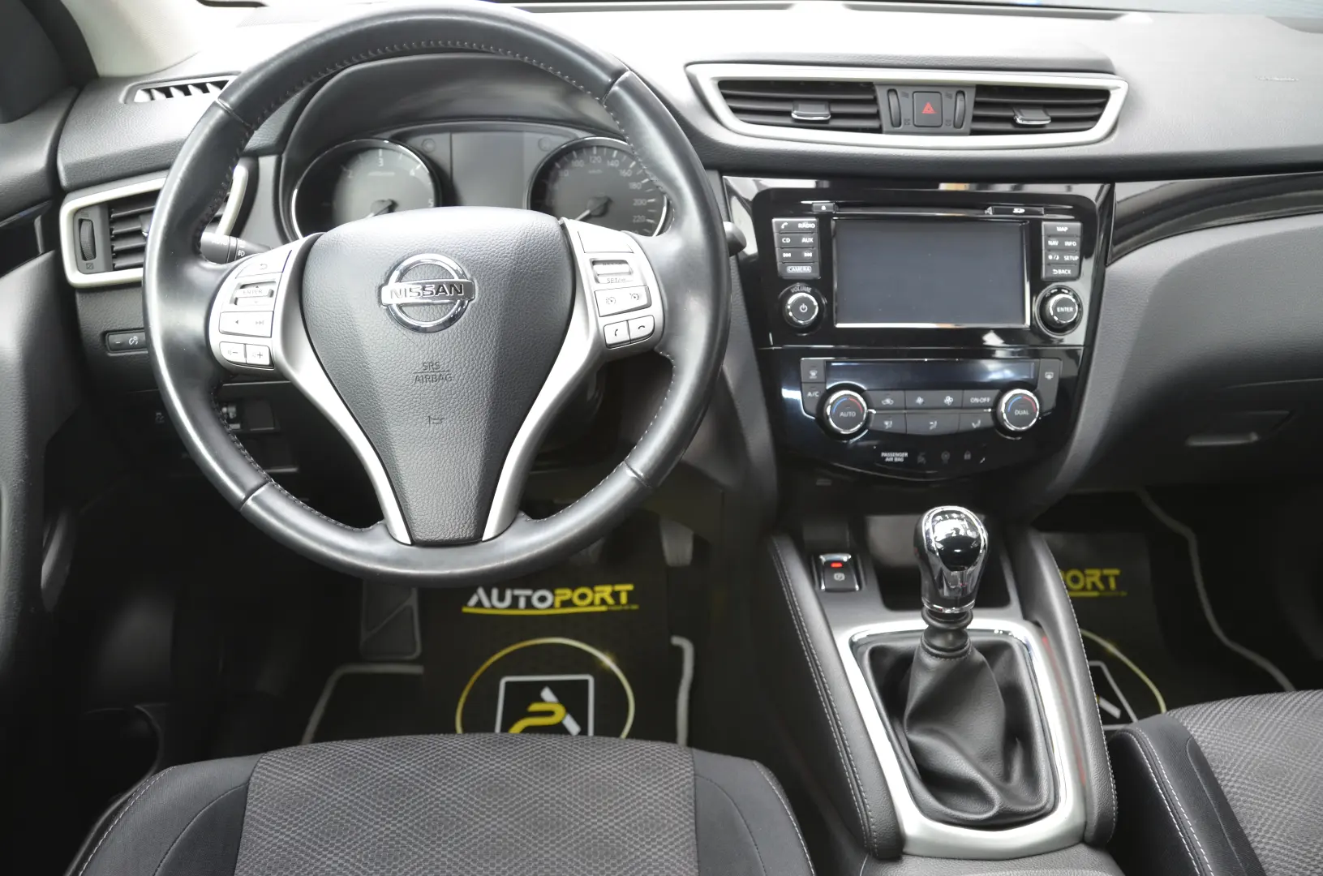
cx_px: 662
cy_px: 438
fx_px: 935
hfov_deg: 70.6
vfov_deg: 50.2
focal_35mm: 26
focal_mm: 17
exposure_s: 1/60
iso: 800
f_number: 4
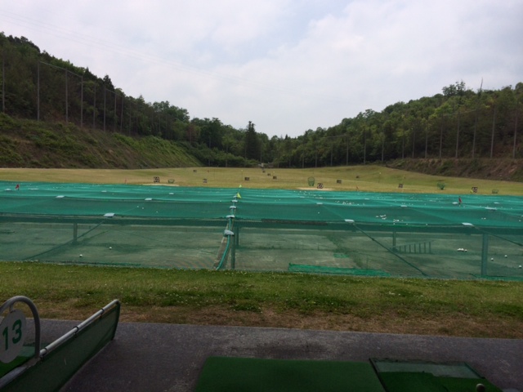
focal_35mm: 30
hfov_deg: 60.0
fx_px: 453
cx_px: 262
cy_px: 196
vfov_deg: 46.8
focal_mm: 4.12
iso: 40
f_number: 2.2
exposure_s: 1/5128
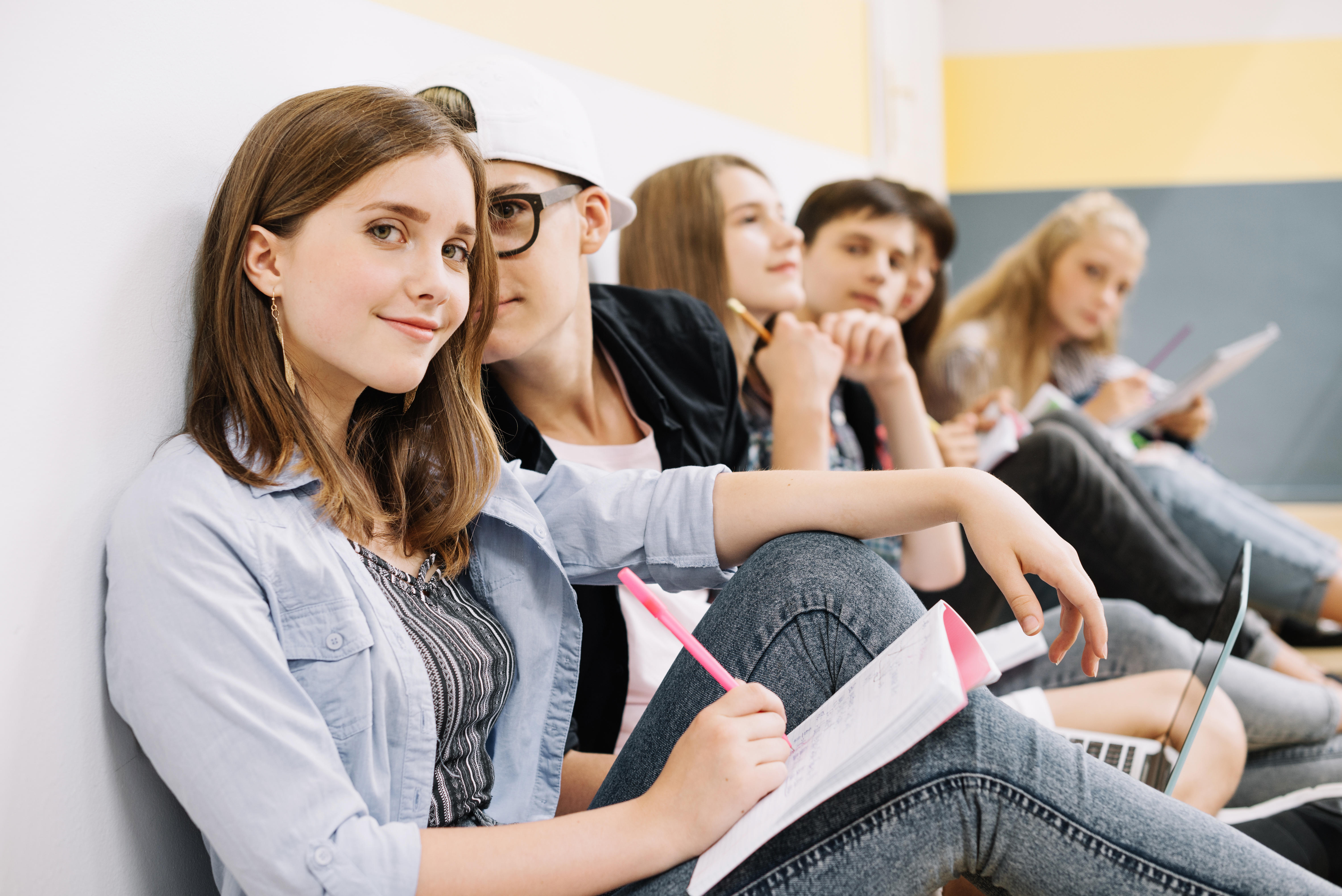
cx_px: 671
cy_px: 448
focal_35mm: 50
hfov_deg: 39.6
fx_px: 1865
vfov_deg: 27.0
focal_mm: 50
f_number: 3.5
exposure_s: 1/160
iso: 400
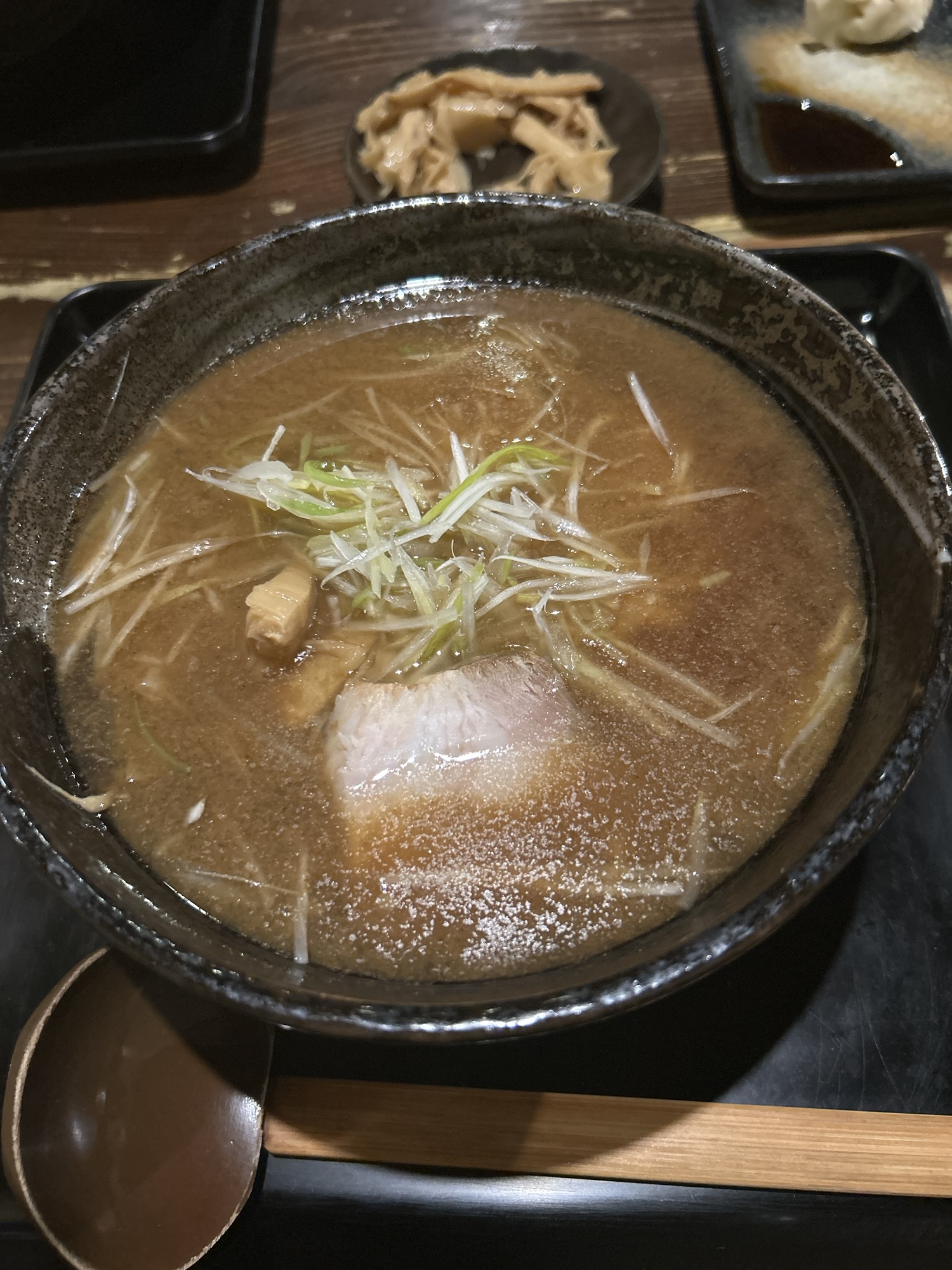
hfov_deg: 53.1
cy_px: 635
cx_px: 476
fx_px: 953
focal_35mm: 26
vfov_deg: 67.3
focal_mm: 5.7
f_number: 1.5
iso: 400
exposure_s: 1/50
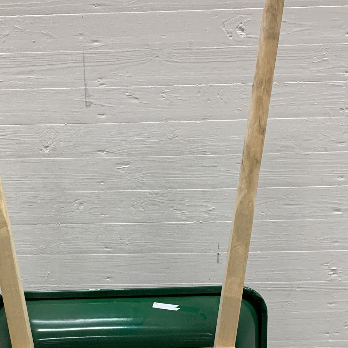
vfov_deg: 22.4
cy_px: 351
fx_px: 842
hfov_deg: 23.3
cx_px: 125
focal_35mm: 74
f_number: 1.8
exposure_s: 1/71
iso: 100
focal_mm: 4.25
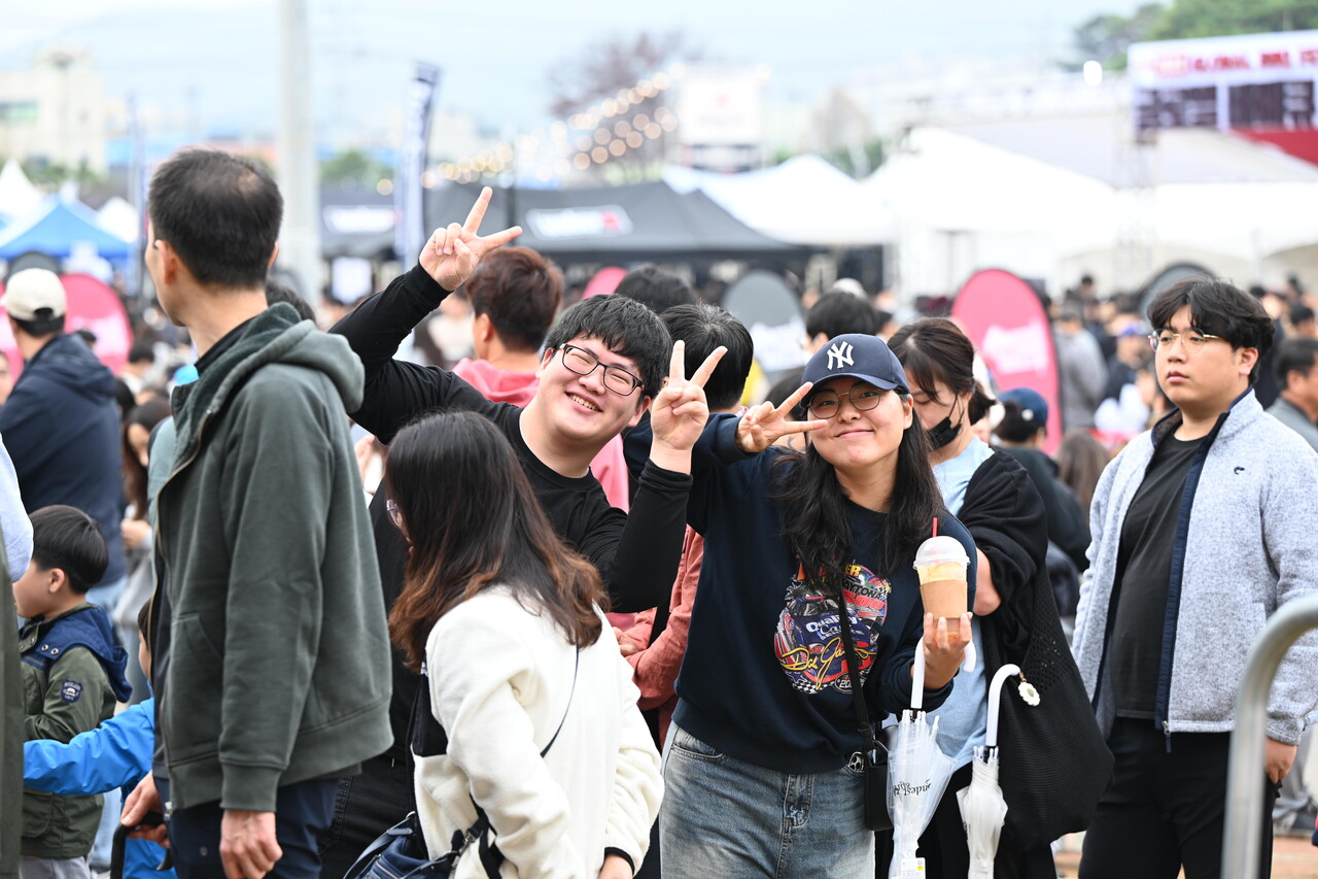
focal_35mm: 110
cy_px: 440
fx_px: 4026
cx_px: 659
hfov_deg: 18.6
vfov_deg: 12.4
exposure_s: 1/160
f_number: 3.5
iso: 80
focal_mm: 110
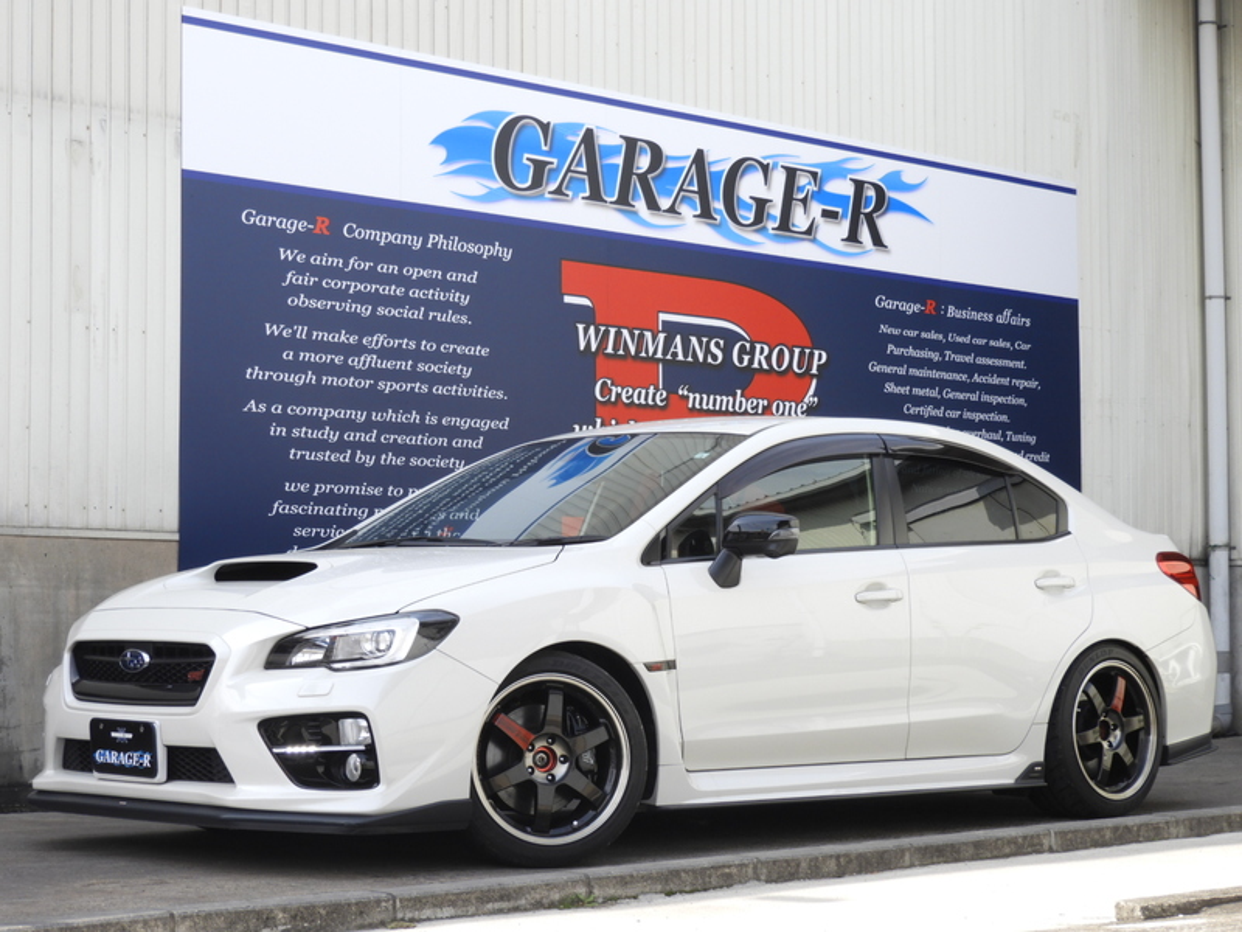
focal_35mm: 80
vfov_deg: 18.4
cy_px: 466
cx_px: 621
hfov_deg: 24.4
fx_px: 2870
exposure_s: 1/200
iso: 100
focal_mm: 14.3
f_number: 4.5
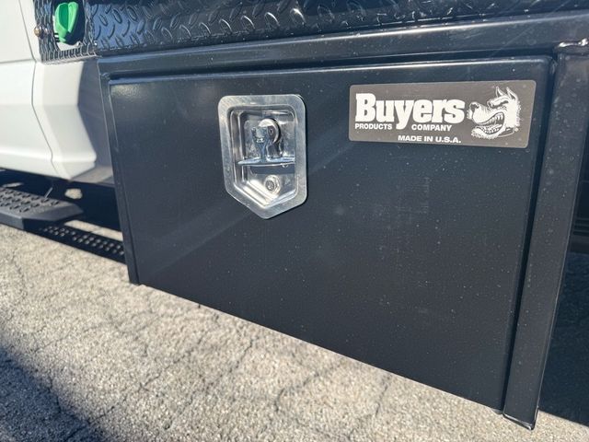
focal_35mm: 24
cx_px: 294
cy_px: 221
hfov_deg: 71.6
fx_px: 408
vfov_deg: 56.8
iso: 80
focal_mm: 6.76
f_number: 1.78
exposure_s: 1/1366
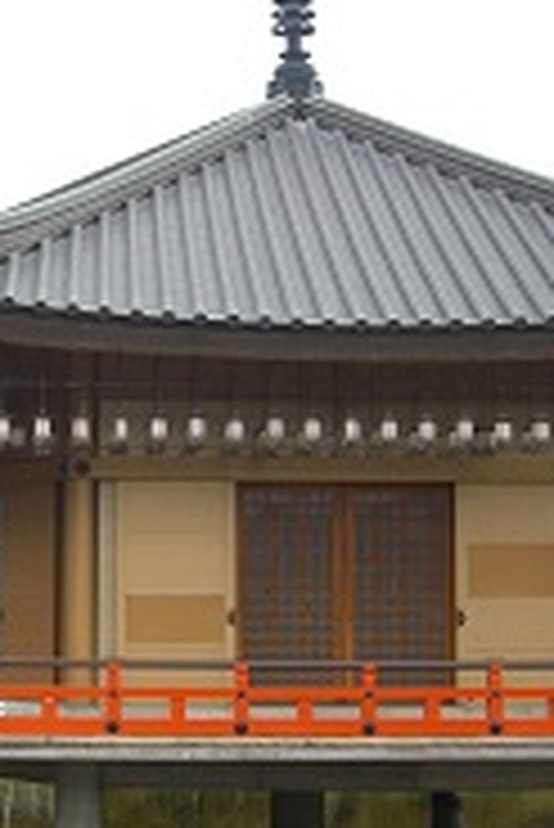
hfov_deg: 15.8
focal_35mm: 86
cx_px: 95
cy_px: 400
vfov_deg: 23.6
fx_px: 1981
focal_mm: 7.9
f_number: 2.8
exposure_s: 1/250
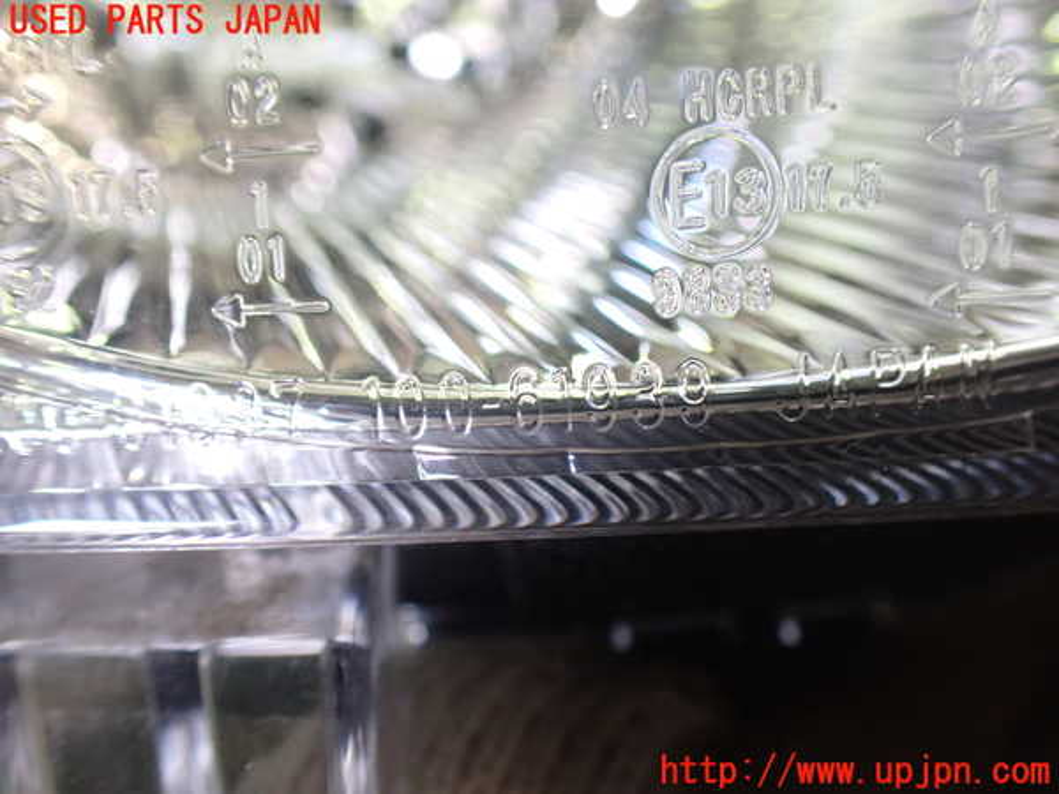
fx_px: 918
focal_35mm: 30
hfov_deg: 60.0
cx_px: 530
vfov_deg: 46.8
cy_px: 397
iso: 800
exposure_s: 1/60
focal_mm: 5.4
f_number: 2.3
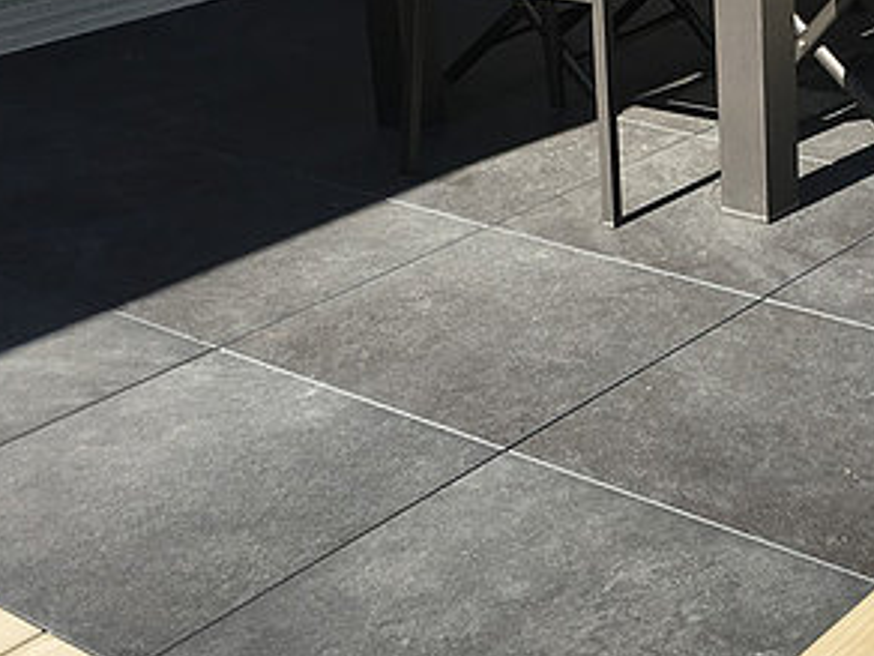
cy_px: 229
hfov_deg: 27.0
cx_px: 747
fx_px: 1767
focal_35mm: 70
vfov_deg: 20.9
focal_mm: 4.15
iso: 25
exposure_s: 1/1538
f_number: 2.2
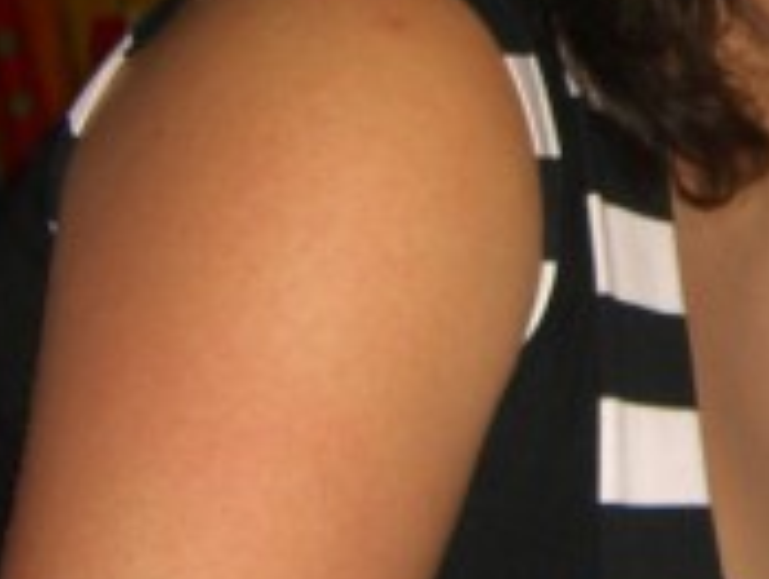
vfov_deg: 11.3
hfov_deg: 14.5
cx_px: 946
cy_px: 75
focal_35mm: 131
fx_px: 2914
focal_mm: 7.9
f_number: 2.8
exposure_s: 1/60
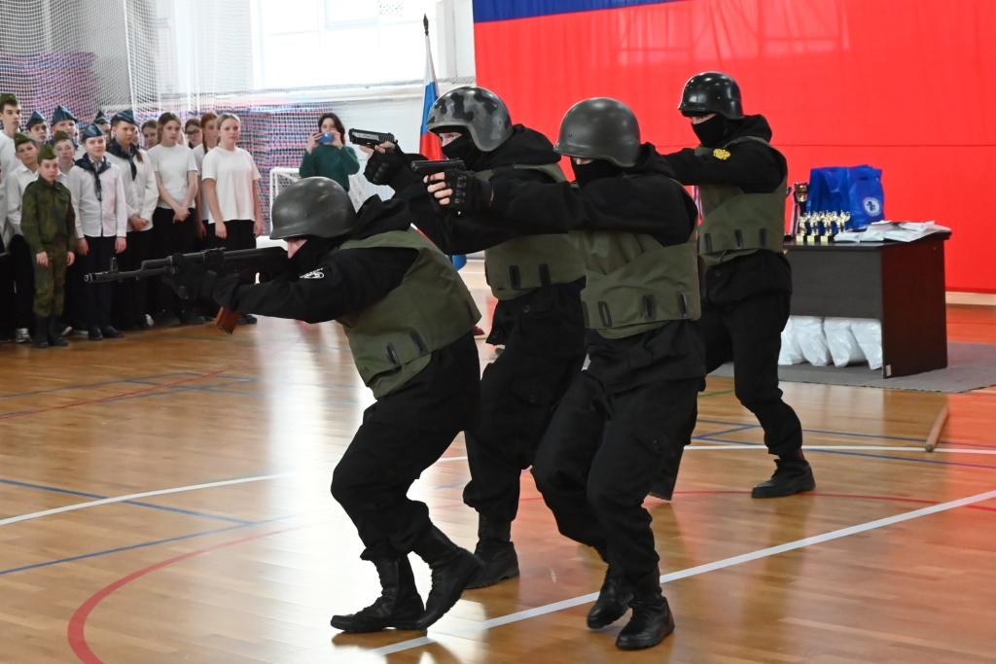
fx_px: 2075
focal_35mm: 75
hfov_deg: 27.0
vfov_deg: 18.2
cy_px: 332
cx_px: 498
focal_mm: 50
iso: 6400
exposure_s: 1/320
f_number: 9
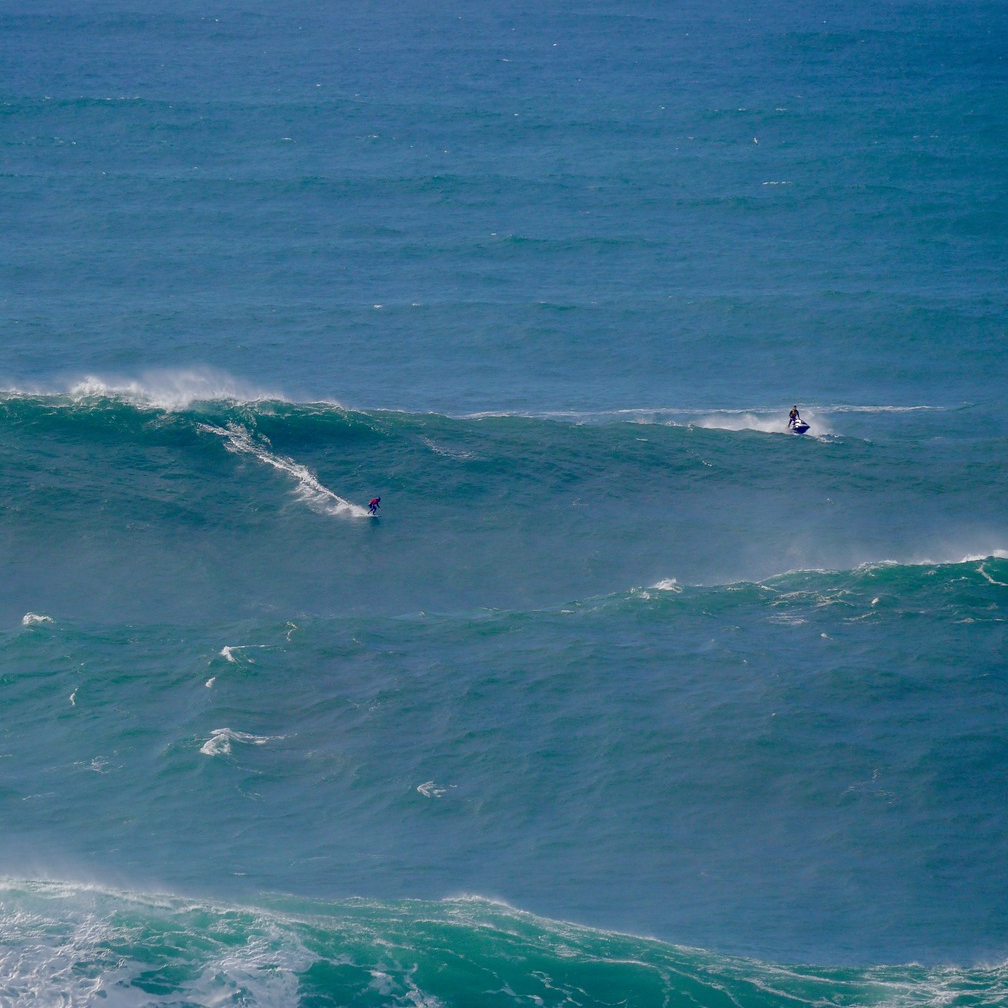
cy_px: 457
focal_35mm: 421
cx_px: 376
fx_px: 13870
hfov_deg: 4.2
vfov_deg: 4.2
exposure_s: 1/640
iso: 160
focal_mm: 150
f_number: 7.1
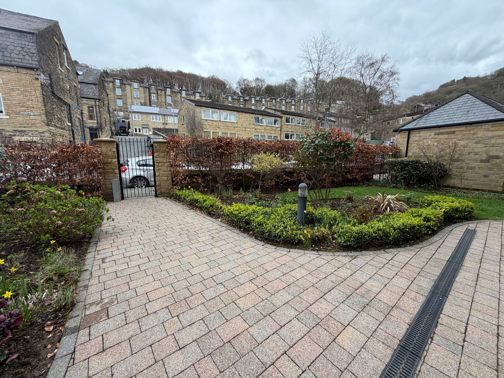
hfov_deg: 102.1
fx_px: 204
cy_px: 189
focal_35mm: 14
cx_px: 252
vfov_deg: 85.7
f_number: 2.2
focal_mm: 2.22
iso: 50
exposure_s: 1/271
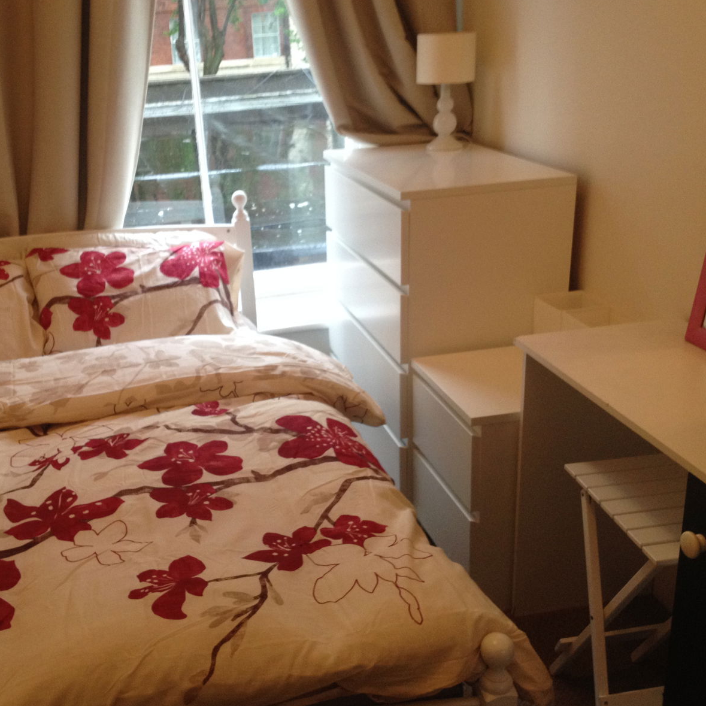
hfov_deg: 39.8
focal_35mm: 42
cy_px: 355
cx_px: 265
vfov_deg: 40.0
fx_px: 969
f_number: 2.4
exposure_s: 1/20
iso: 125
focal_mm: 4.28
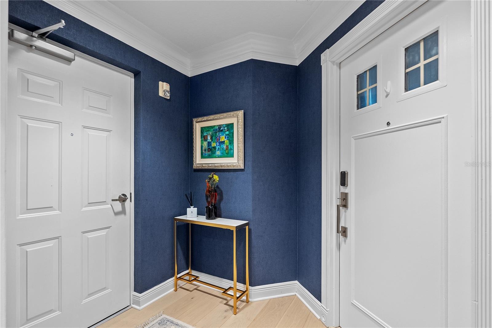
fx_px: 219
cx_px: 246
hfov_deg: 96.7
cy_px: 164
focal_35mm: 16
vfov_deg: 73.8
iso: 1600
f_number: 4
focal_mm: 16
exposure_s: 1/6
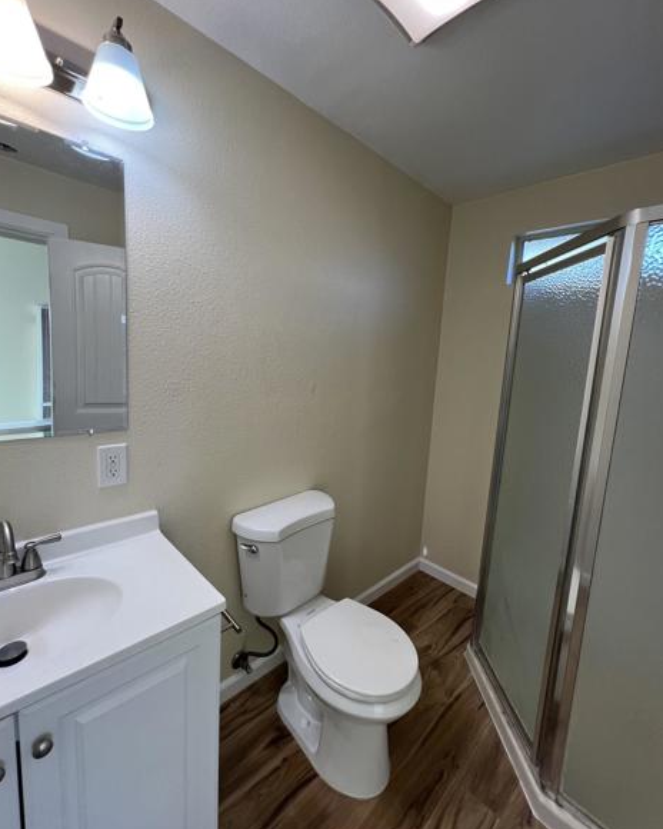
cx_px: 329
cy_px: 403
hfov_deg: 88.0
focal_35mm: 14
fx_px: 343
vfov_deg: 100.7
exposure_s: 1/120
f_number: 1.8
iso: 160
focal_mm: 1.57
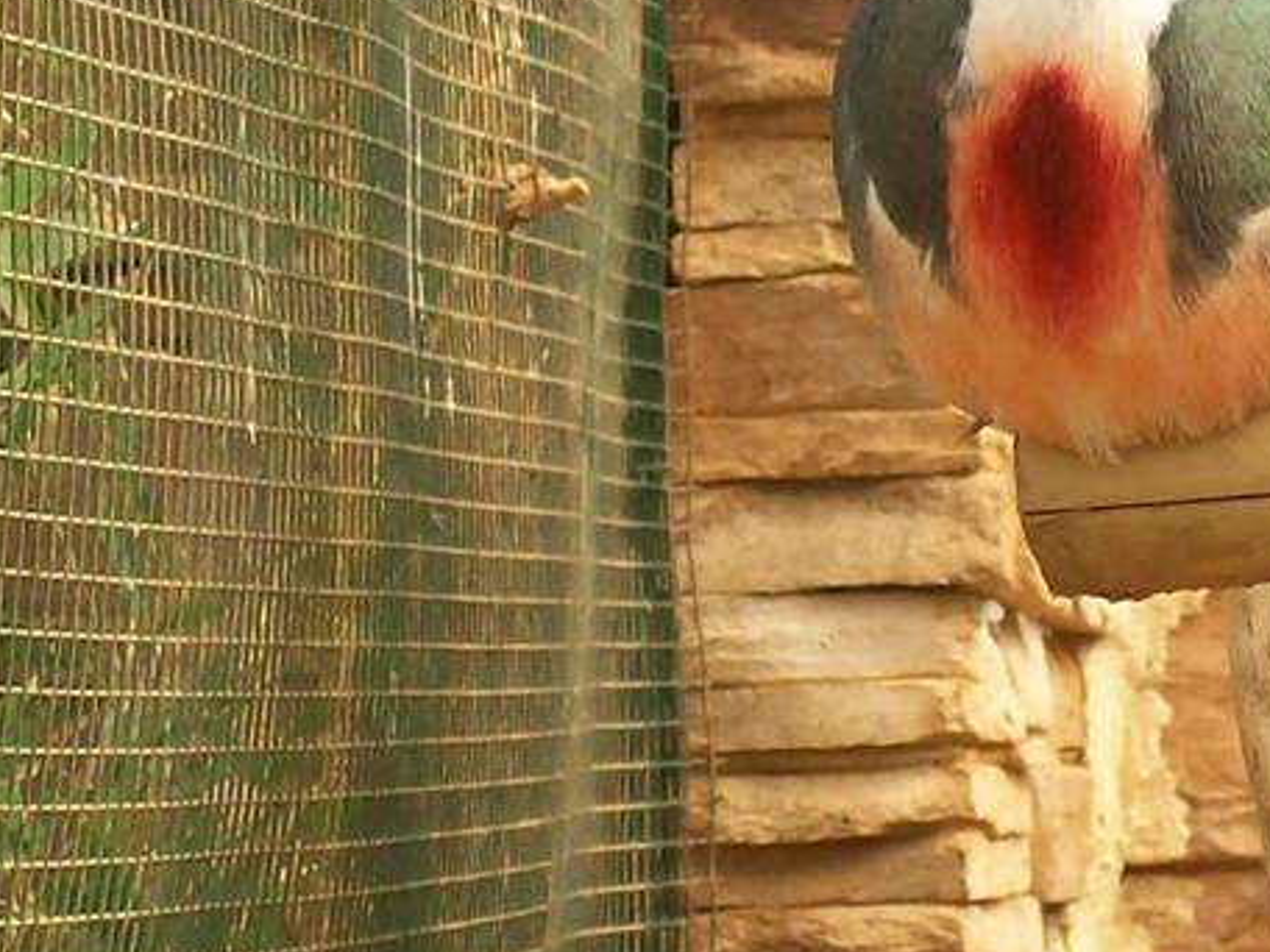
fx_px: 11190
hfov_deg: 6.5
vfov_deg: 4.9
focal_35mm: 305
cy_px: 223
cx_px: 1175
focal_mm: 14.3
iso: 80
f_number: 4.3
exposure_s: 1/168
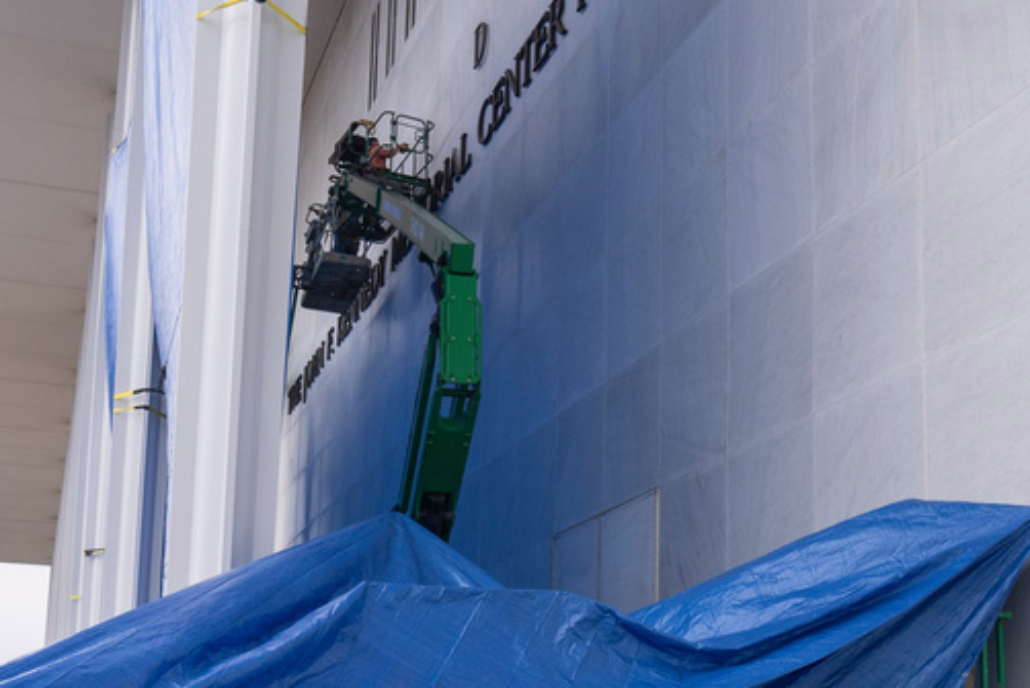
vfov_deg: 26.9
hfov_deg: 40.3
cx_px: 548
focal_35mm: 49
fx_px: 1402
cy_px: 568
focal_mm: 24
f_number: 5.6
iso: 800
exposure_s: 1/400
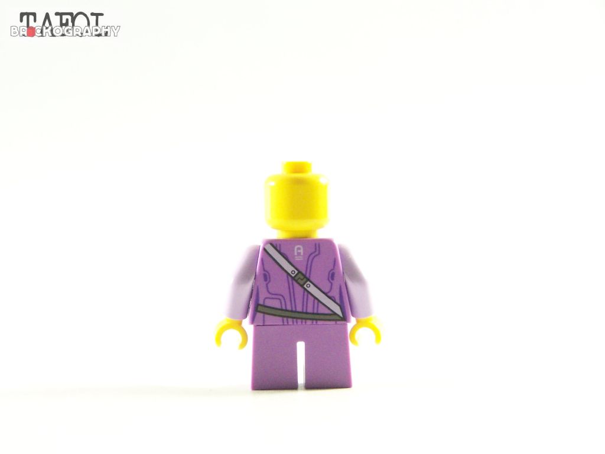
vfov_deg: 14.1
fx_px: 1835
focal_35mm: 105
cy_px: 227
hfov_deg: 18.7
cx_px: 302
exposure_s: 1/45
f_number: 3.2
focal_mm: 17.5
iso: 400
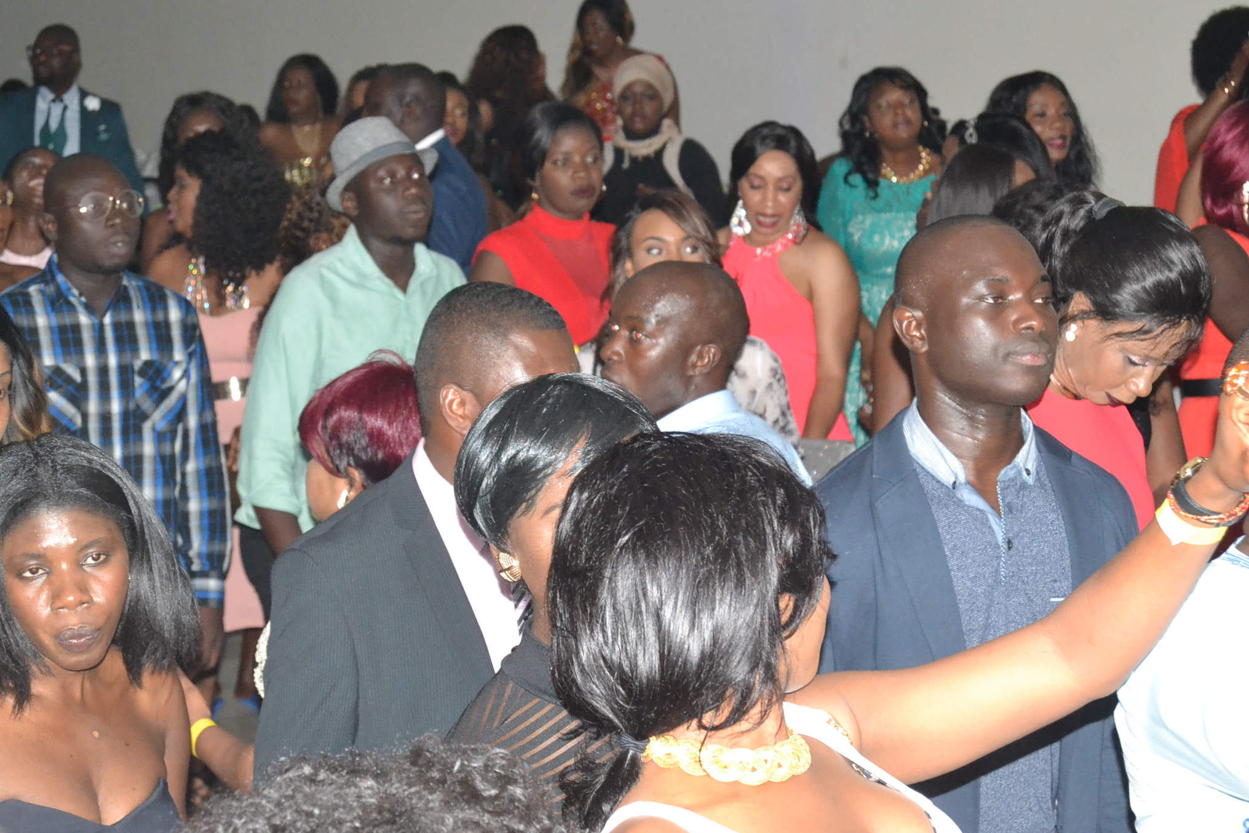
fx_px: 3246
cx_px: 649
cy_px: 383
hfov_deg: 21.8
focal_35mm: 94
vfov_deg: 14.6
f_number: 5.6
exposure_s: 1/200
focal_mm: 55
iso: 3200
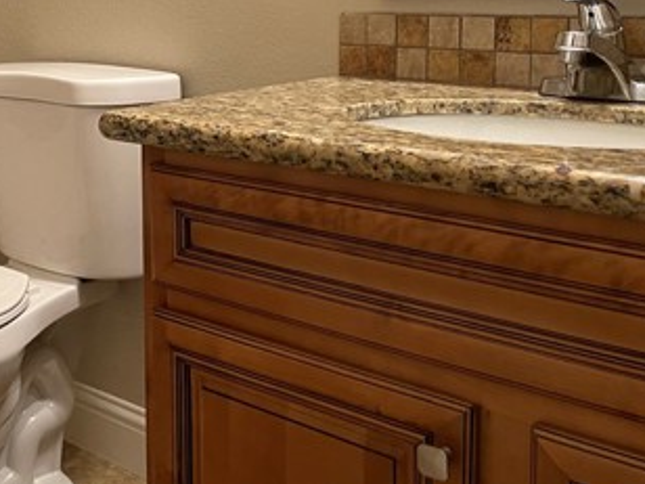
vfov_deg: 26.1
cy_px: 46
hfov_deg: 33.5
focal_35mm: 54
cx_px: 54
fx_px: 1006
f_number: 1.6
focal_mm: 4.2
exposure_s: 1/60
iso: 160
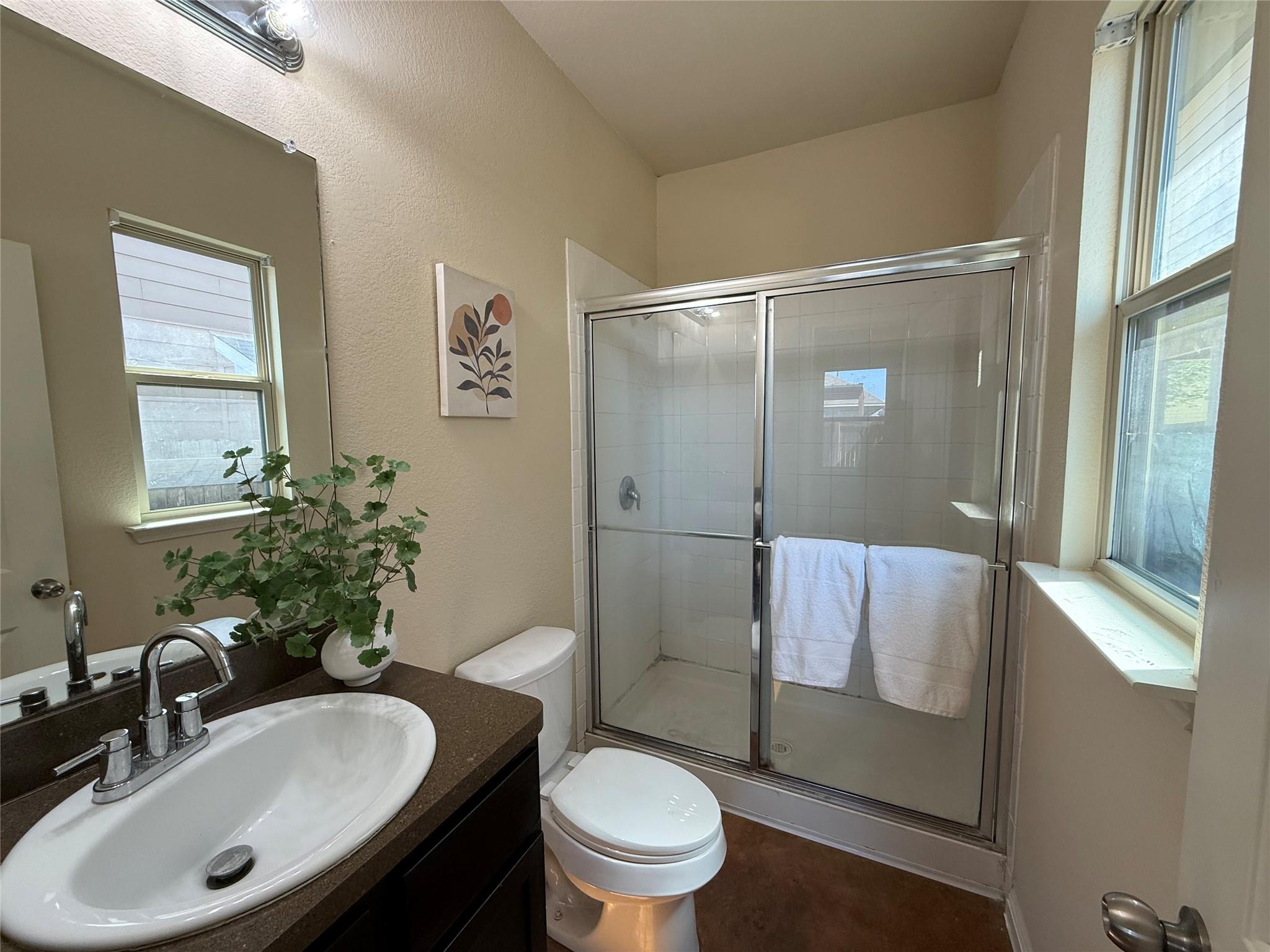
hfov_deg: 102.1
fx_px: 514
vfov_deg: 85.7
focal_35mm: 14
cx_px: 635
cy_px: 476
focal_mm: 2.22
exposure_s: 1/120
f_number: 2.2
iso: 200
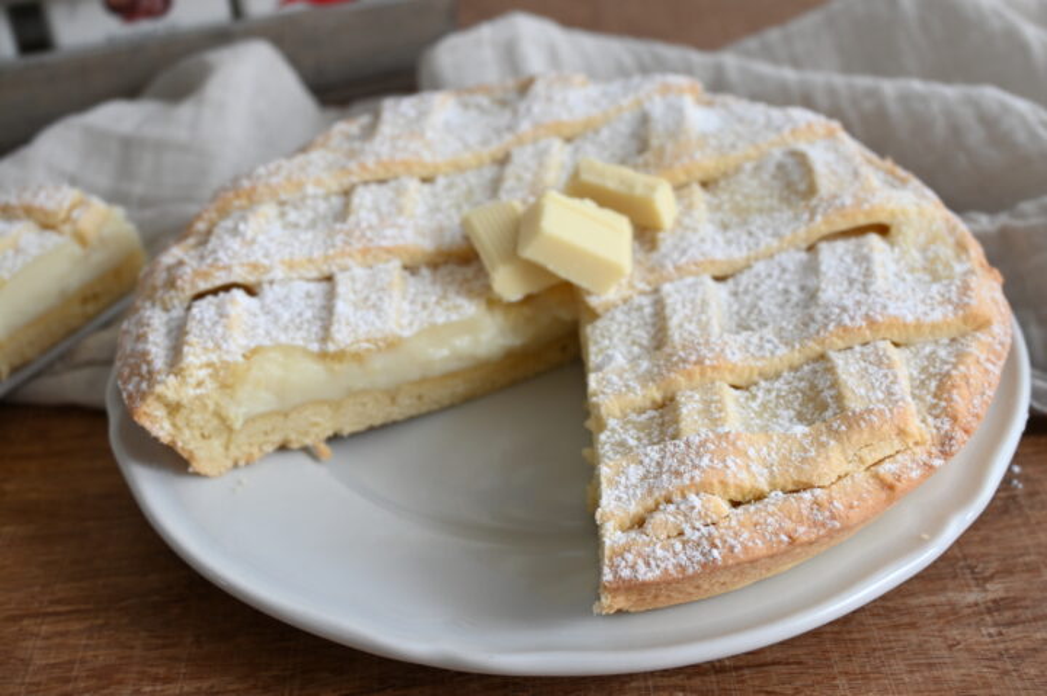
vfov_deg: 31.1
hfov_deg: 45.5
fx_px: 1250
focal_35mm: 43
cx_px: 524
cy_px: 348
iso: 400
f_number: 5.6
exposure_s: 1/30
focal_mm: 29
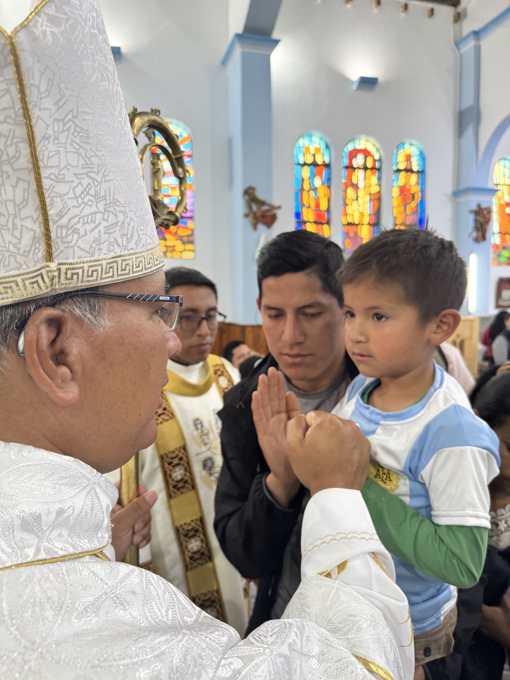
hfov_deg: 56.8
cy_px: 340
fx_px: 471
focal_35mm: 24
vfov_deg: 71.6
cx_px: 255
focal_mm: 6.76
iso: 250
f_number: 1.78
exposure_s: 1/60
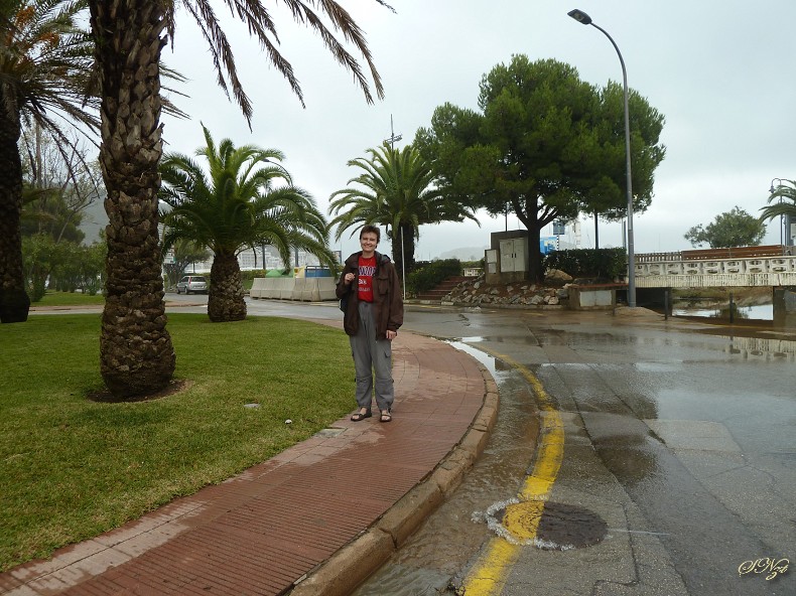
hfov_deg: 69.4
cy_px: 298
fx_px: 575
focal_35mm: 25
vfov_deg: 54.9
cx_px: 398
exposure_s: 1/125
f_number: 3.5
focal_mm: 4.1
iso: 80
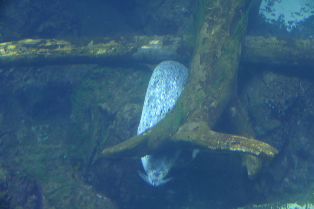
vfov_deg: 28.1
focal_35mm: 48
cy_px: 104
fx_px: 419
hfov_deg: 41.1
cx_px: 157
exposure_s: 1/100
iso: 720
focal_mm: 48
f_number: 4.2
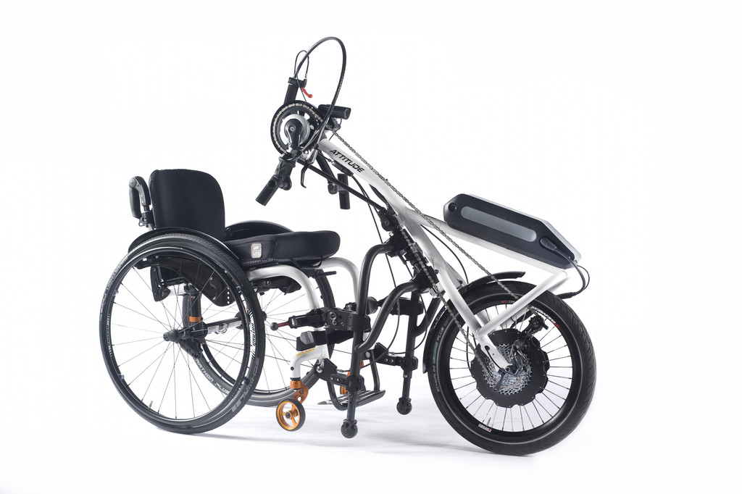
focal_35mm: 55
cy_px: 247
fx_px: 1133
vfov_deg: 24.6
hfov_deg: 36.3
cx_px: 371
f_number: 11
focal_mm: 55
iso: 100
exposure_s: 1/80
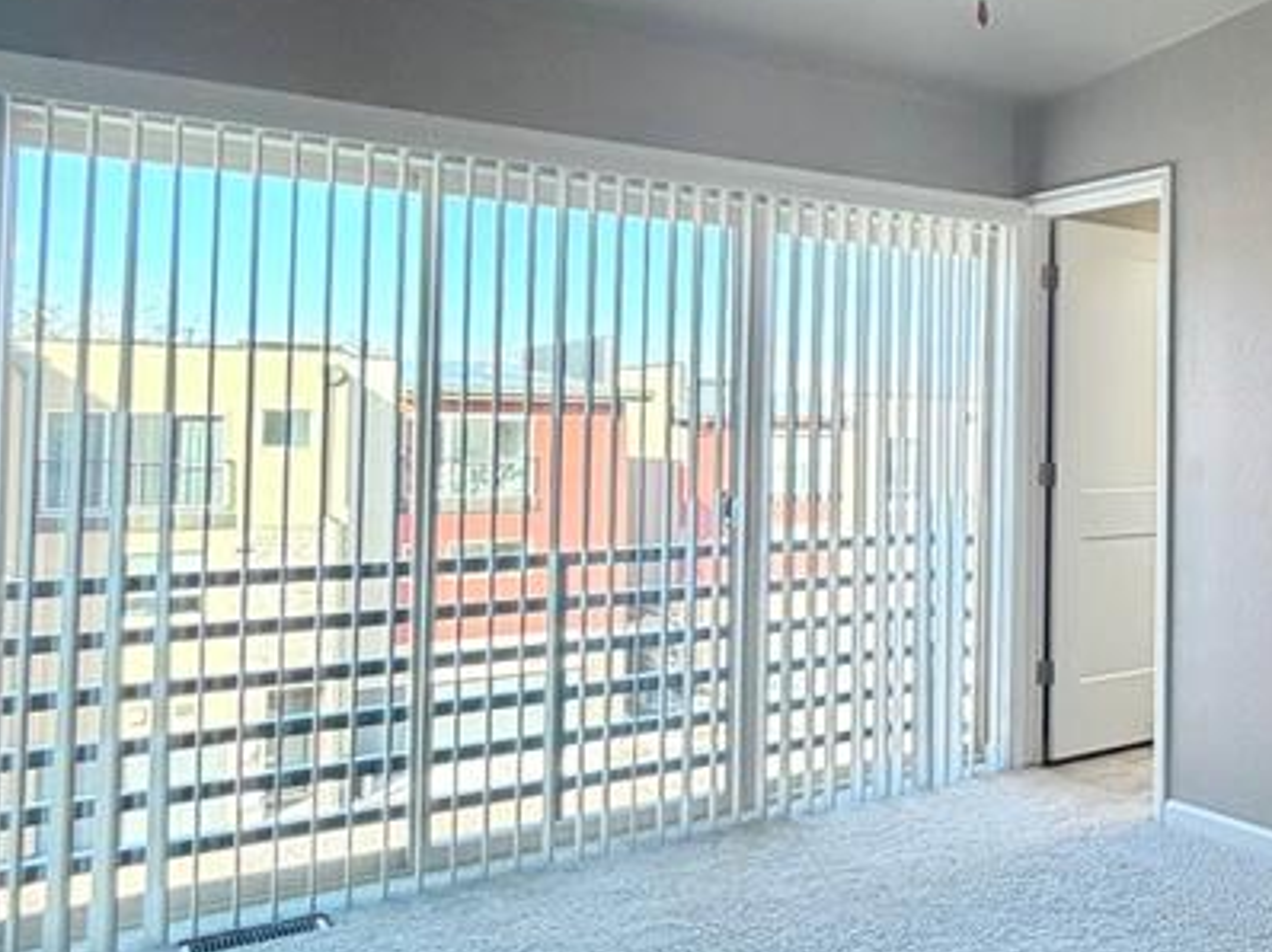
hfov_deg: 43.1
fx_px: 1322
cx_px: 1310
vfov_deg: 39.5
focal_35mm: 36
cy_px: 411
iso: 160
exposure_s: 1/120
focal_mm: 2.22
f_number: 2.2
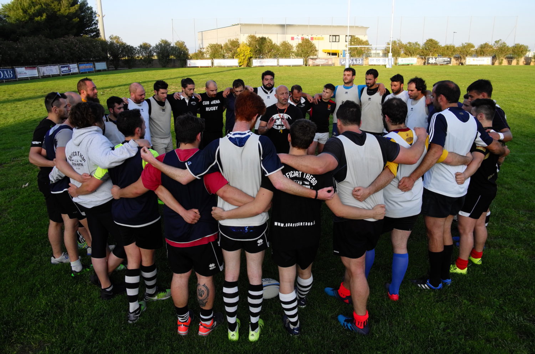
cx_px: 268
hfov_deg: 67.5
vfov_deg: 47.8
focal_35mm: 27
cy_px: 177
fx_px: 400
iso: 200
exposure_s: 1/320
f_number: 7.1
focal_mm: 18
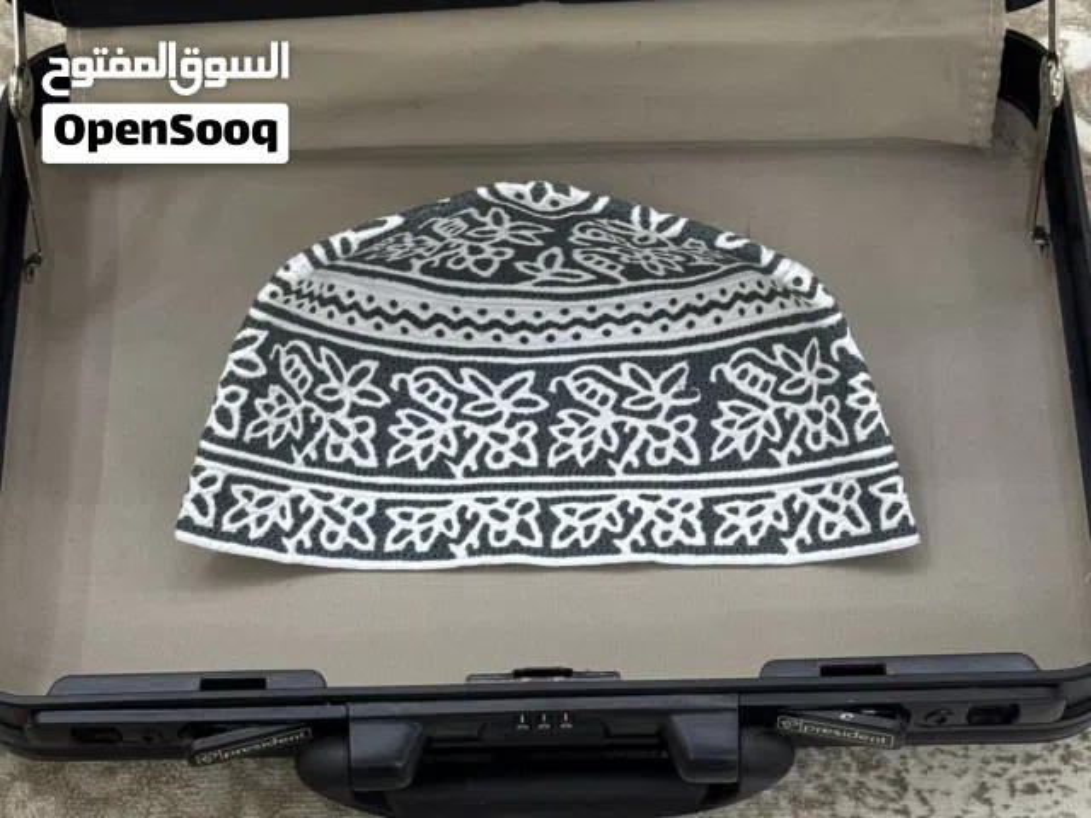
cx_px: 546
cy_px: 409
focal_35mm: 37
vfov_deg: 38.7
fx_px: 1166
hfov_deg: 50.1
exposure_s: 1/50
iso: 160
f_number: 1.78
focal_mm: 6.76
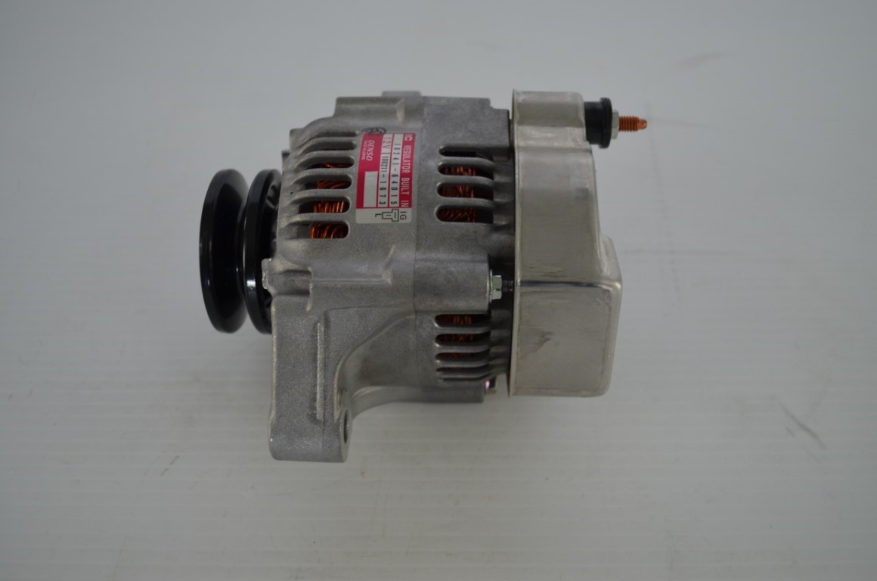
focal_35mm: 36
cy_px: 290
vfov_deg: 36.7
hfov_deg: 53.2
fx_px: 875
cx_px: 438
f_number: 4
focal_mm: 24
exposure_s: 1/60
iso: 400
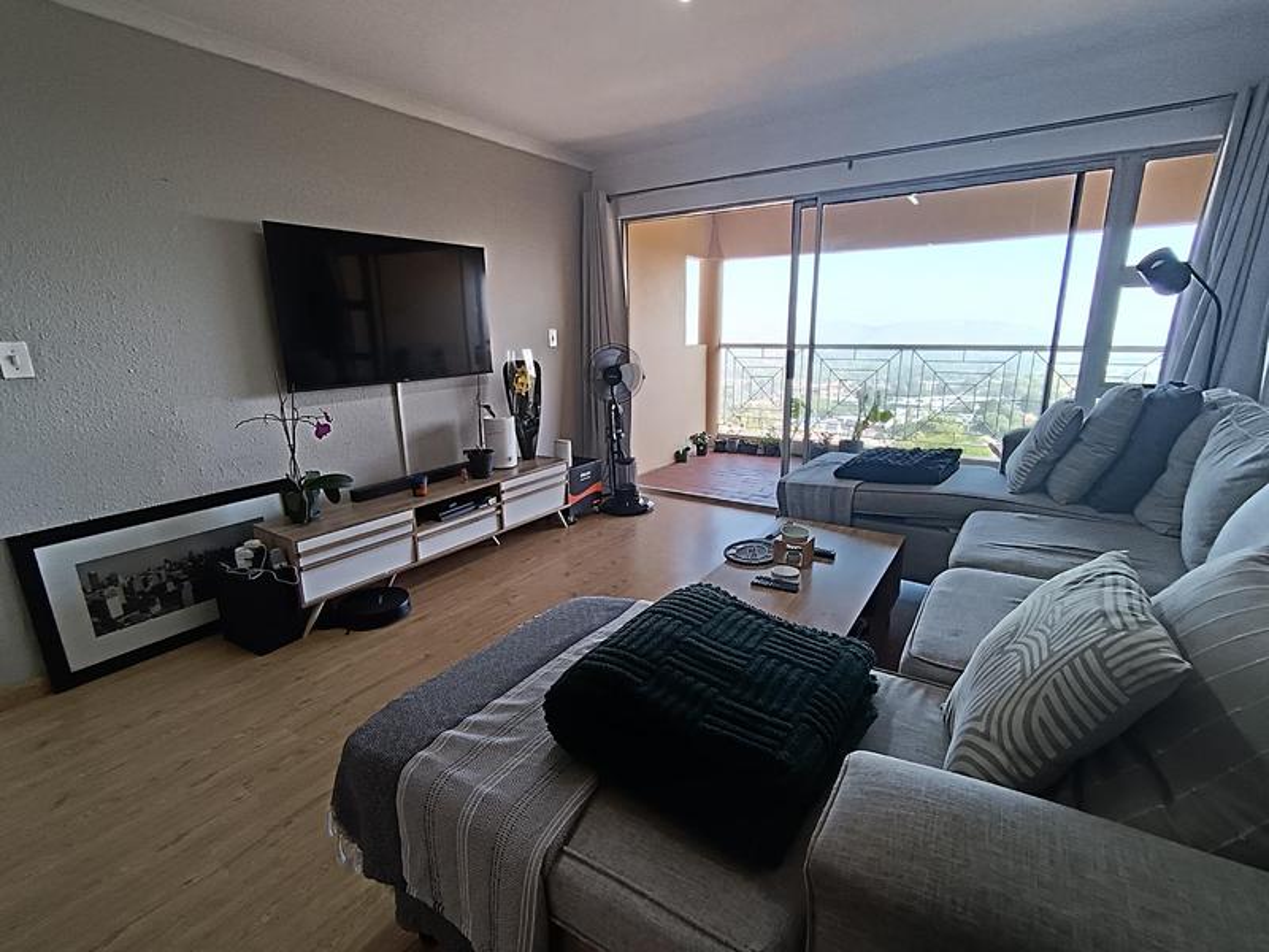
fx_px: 623
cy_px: 476
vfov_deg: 74.7
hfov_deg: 91.0
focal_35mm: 17
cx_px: 634
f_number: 2.2
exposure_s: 1/100
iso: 269
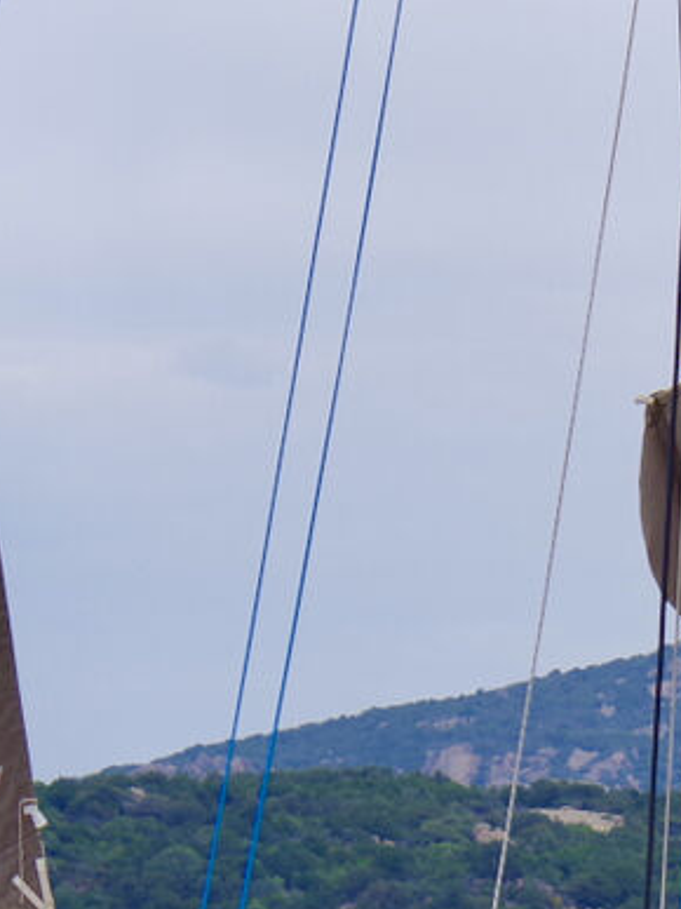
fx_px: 15012
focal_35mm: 572
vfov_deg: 3.5
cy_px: 1319
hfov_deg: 2.6
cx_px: 958
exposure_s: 1/200
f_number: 11
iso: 200
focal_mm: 115
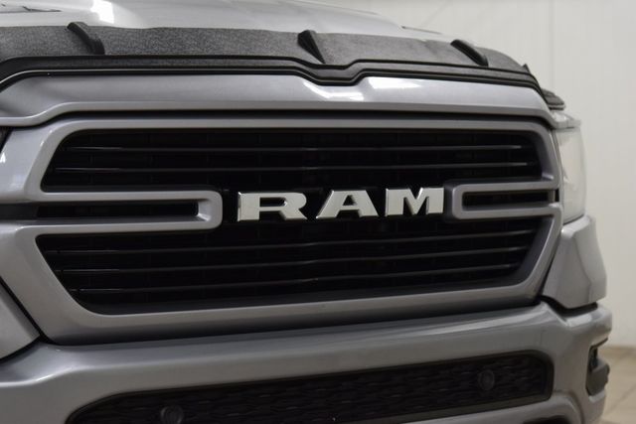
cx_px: 318
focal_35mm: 87
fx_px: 1537
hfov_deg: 23.4
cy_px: 212
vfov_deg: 15.7
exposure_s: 1/125
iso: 1600
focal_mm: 58
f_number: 4.5
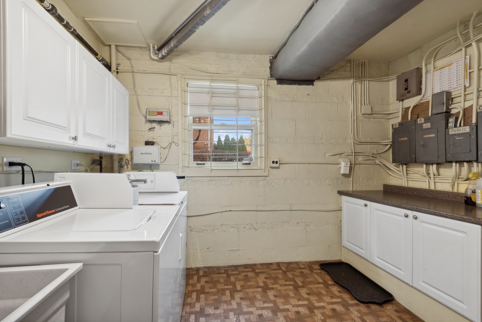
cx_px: 241
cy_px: 161
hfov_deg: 96.7
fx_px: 214
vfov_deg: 73.8
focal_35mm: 16
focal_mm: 16
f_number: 9
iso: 200
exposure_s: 1/6
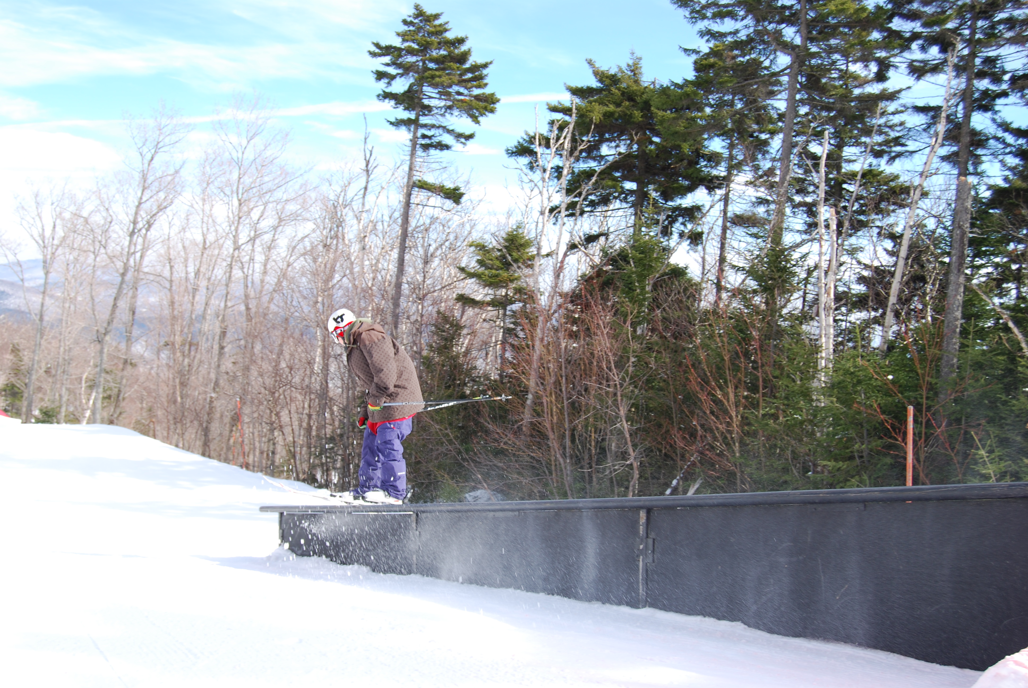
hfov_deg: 49.5
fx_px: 1115
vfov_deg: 34.3
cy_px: 344
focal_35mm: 39
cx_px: 514
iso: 100
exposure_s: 1/160
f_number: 6.3
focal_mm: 26
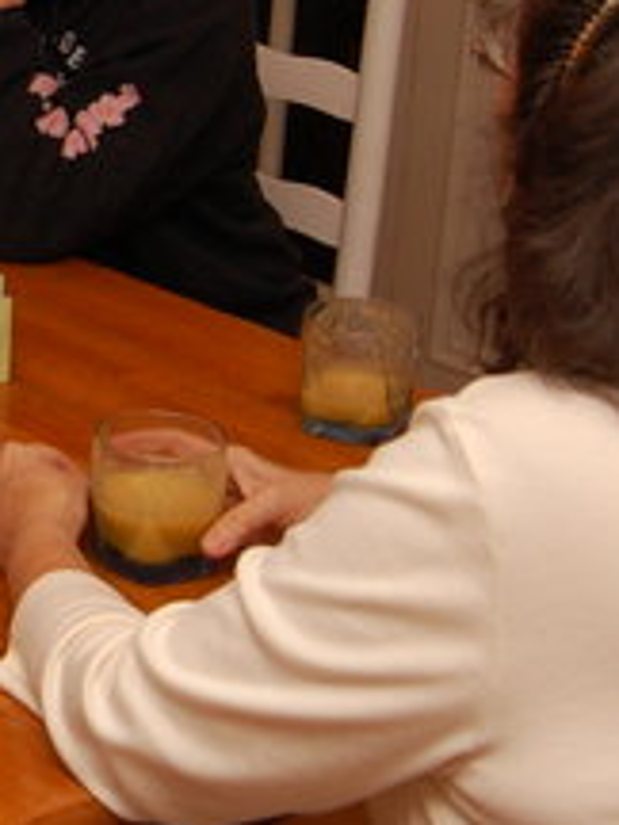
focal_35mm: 96
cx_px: -432
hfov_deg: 14.0
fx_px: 2289
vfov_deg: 20.4
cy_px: 275
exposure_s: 1/60
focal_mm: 18
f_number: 5
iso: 400
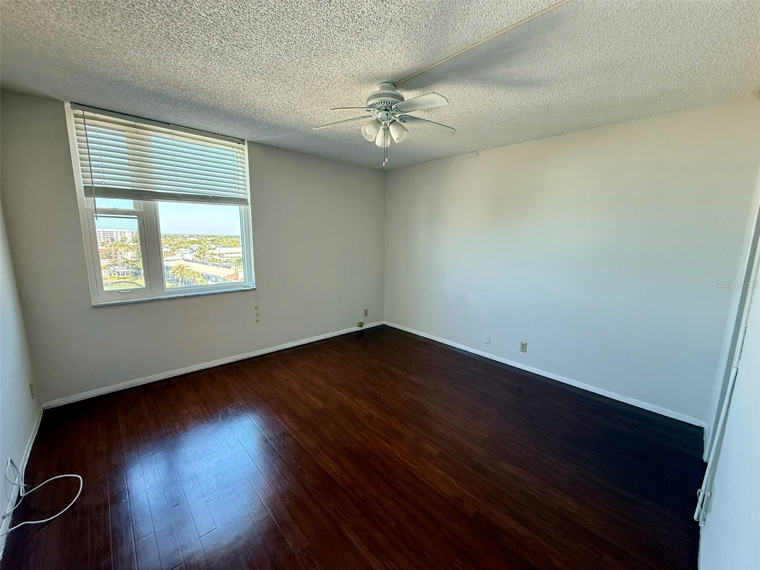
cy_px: 285
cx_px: 380
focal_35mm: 14
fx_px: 307
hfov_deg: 102.1
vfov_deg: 85.7
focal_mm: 2.22
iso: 250
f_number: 2.2
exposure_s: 1/120
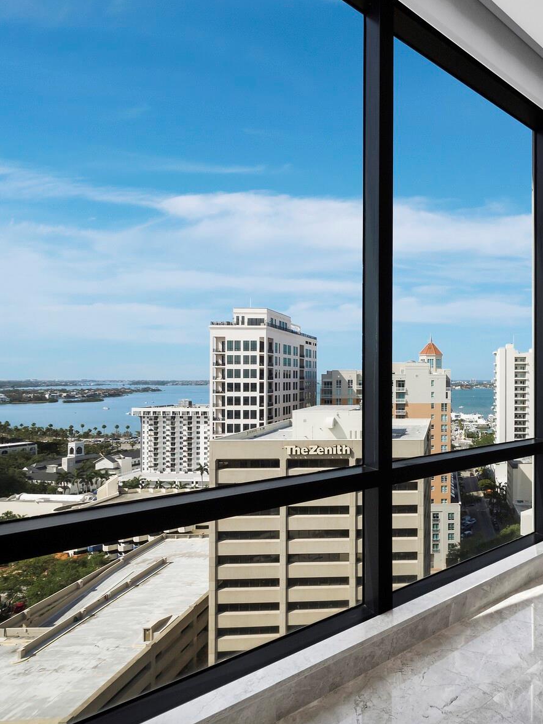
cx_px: 460
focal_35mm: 19
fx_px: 397
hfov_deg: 61.0
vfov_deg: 84.6
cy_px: 366
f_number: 11
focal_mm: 7
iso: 400
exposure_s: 1/50
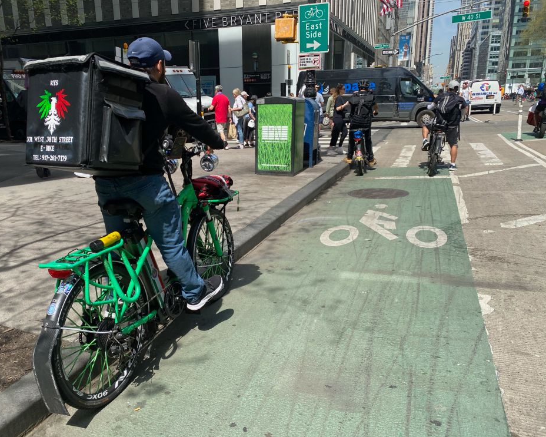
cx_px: 251
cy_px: 224
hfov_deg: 62.1
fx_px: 452
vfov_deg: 51.5
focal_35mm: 28
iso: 32
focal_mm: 4.25
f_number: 1.8
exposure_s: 1/1838
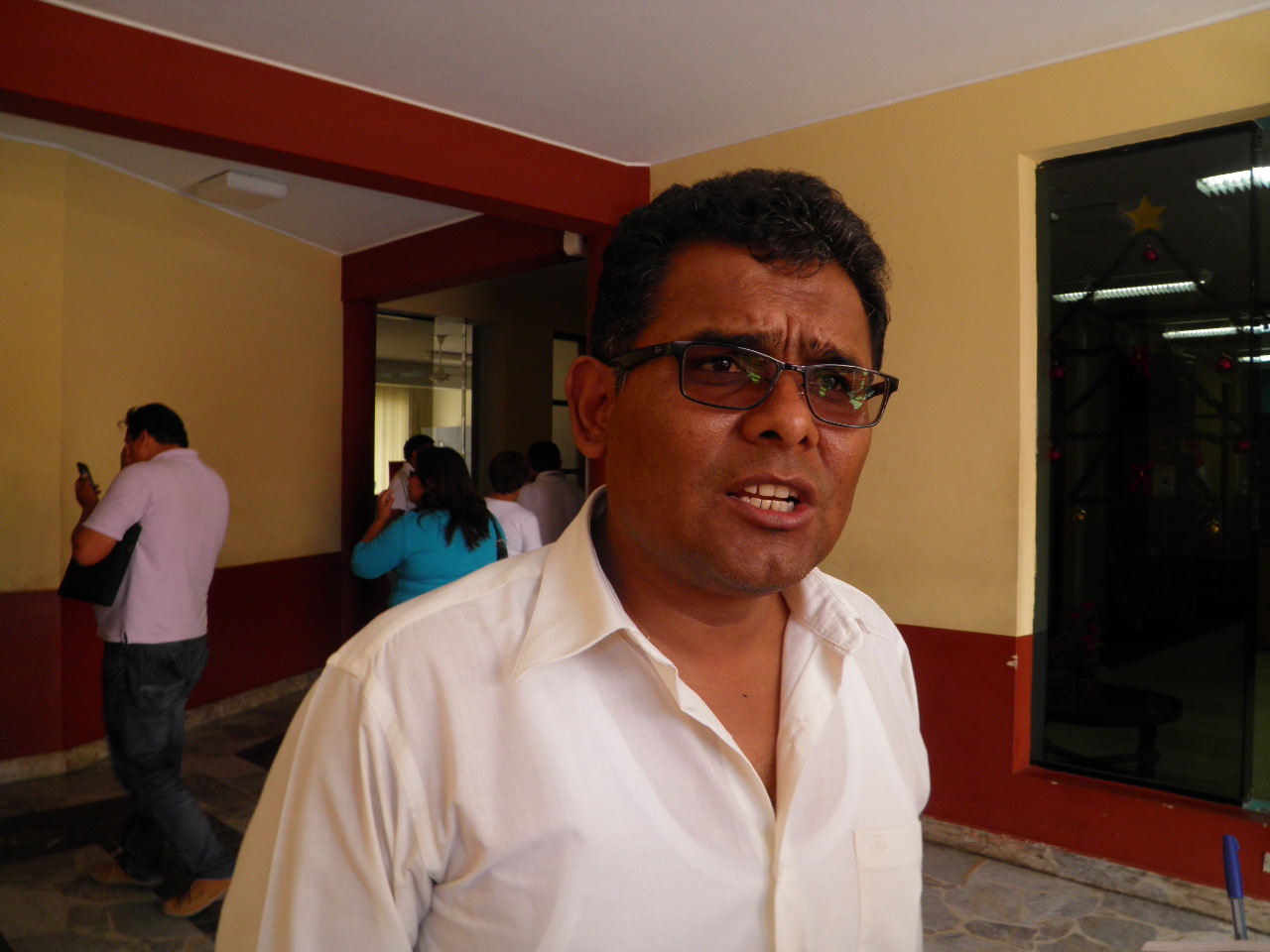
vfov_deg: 49.7
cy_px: 476
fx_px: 1027
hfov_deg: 63.4
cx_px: 635
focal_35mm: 28
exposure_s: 1/50
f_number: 3.6
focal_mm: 4.9
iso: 100
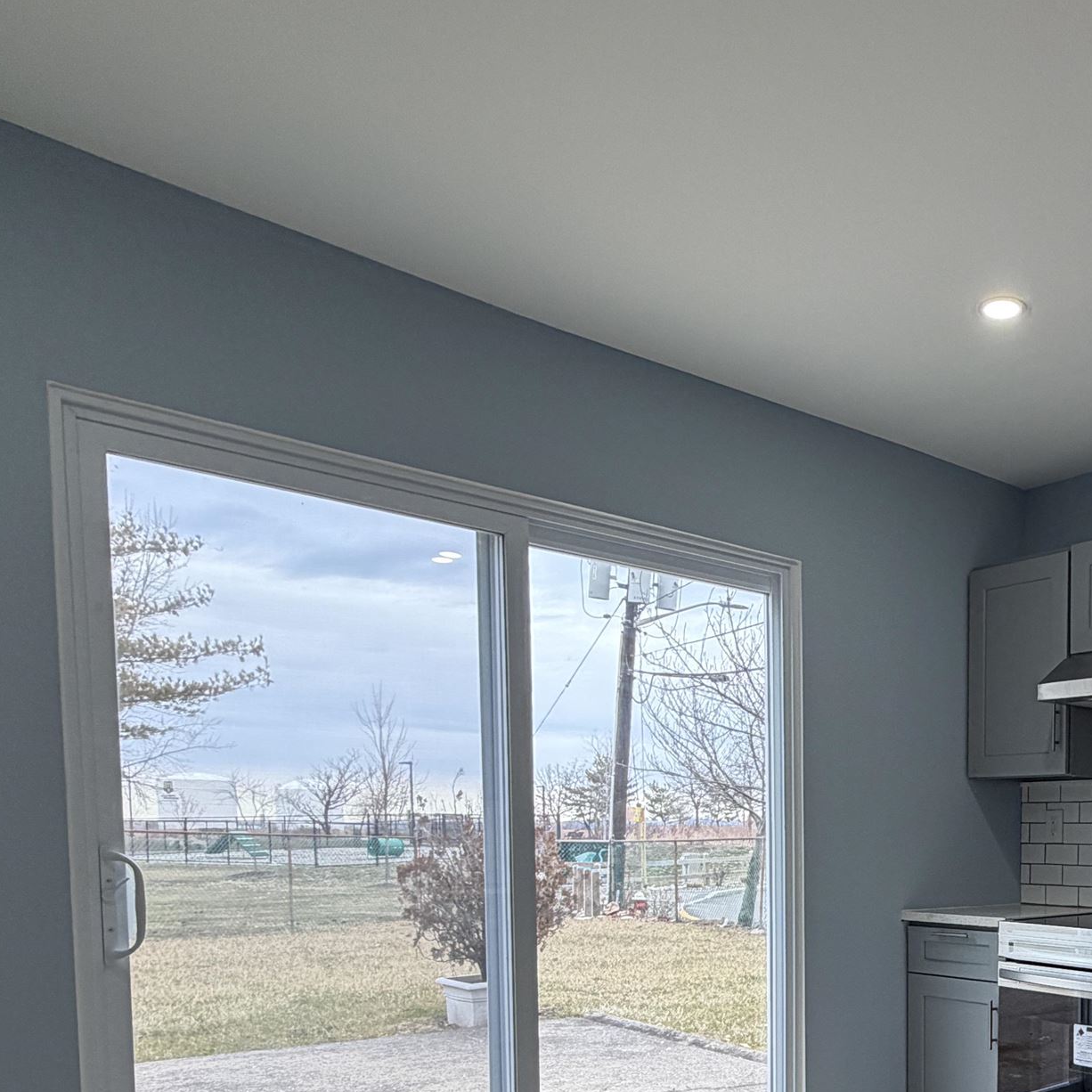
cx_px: 962
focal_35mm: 31
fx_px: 1106
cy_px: 911
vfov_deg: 48.8
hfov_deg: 47.7
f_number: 2.2
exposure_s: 1/120
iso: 80
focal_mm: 2.22
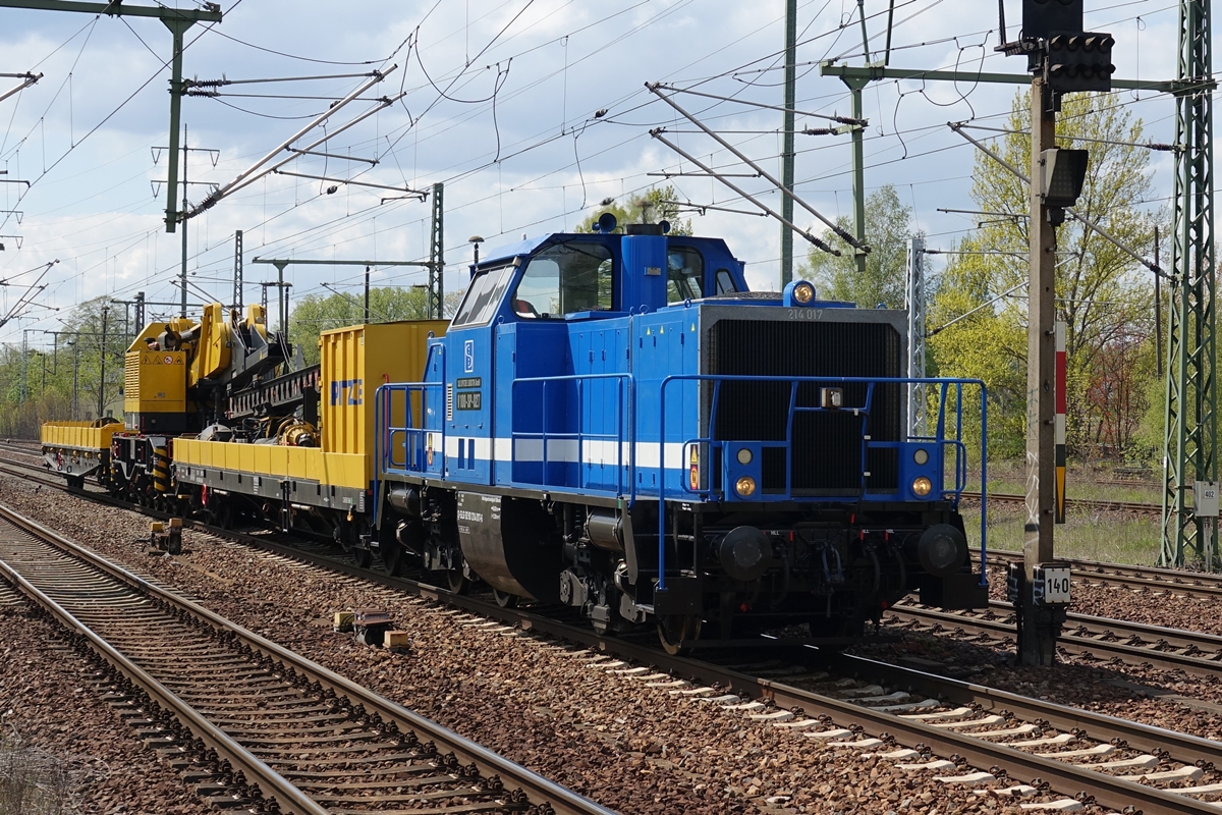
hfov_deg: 38.2
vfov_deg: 26.0
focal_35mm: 52
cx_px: 611
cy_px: 408
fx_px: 1765
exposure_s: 1/800
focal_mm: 18.92
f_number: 4
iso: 100
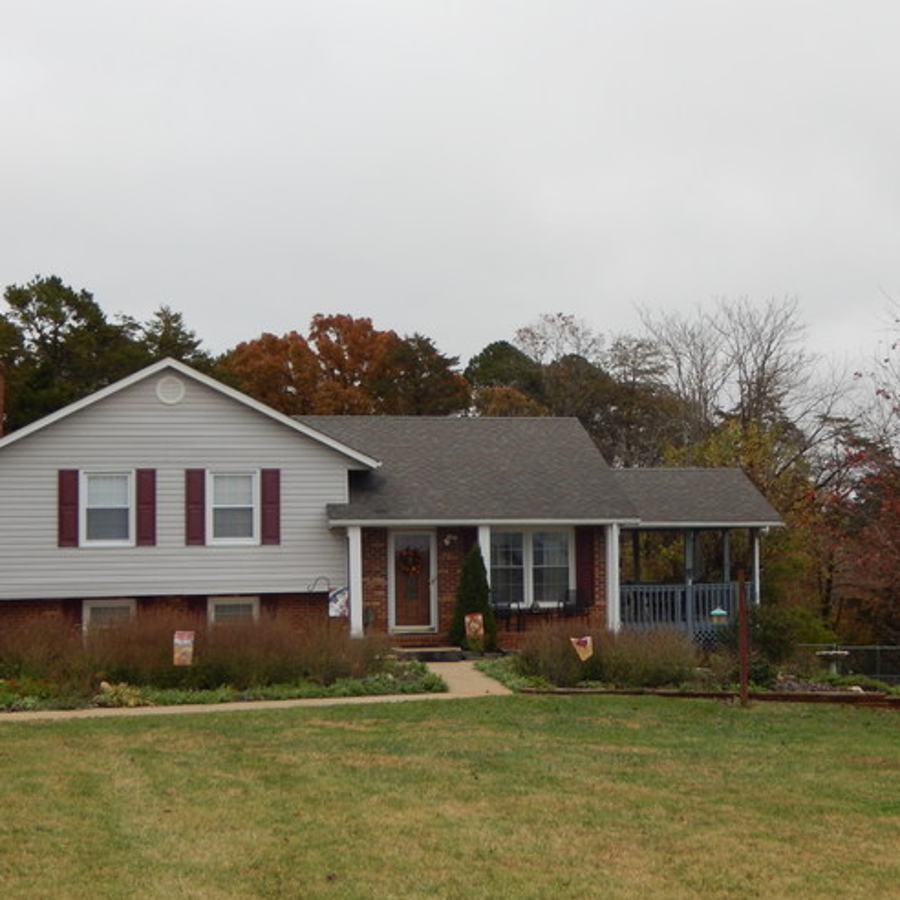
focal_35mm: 50
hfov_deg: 34.0
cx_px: 500
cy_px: 474
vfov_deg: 34.0
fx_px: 1471
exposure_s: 1/320
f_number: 4
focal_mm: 6.5
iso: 125
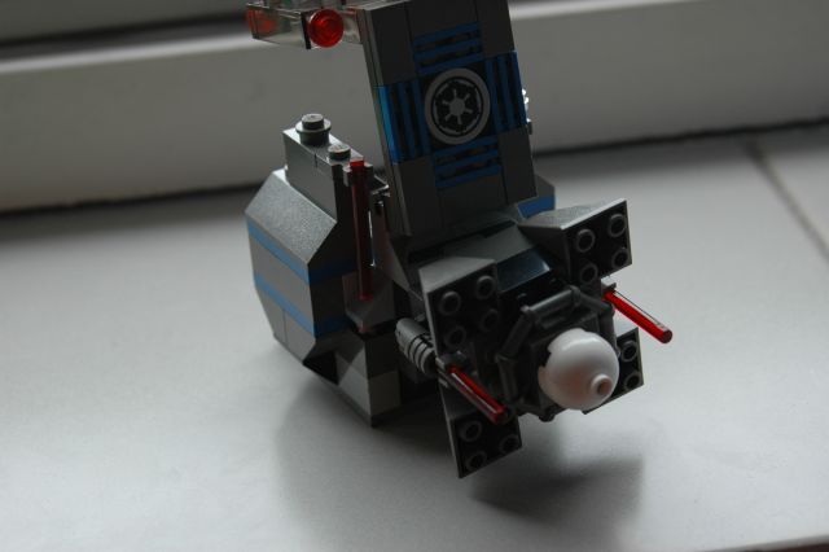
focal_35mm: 78
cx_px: 414
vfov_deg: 17.5
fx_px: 1795
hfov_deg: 26.0
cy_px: 276
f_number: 6.3
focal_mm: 52
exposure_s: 1/160
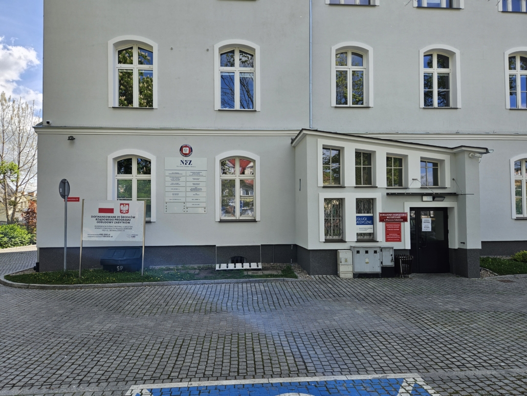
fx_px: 350
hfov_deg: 73.9
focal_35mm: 23
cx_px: 264
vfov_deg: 58.9
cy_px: 198
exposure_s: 1/697
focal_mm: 5.4
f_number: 1.8
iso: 25
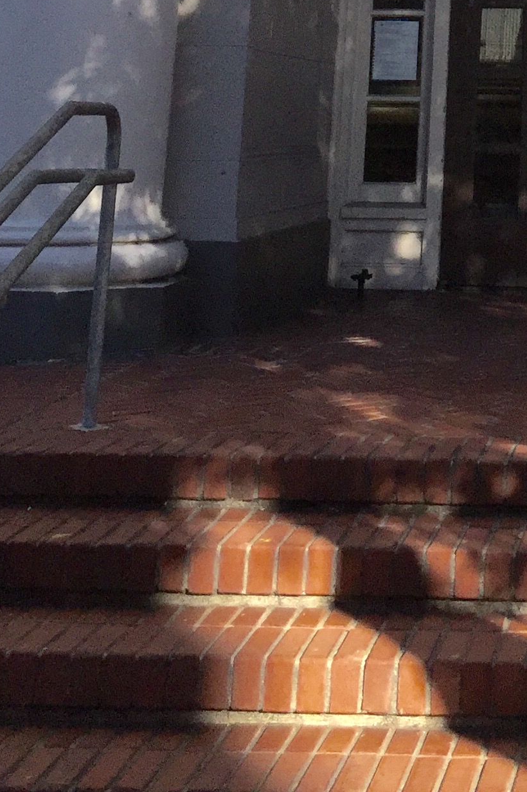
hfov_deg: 16.3
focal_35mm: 80
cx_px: 657
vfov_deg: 22.5
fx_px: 1758
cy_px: -257
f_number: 2.2
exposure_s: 1/2326
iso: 32
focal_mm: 4.15
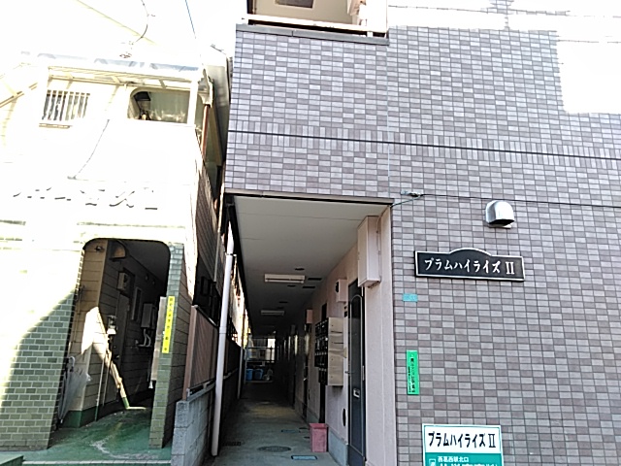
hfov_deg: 65.3
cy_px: 233
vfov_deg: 51.4
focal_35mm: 27
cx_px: 310
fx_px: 484
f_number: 2.2
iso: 60
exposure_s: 1/136
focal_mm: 3.46
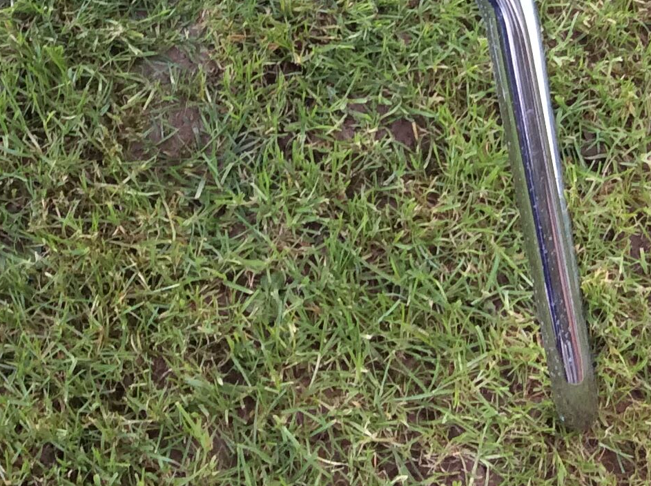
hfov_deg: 22.3
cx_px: 257
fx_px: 1652
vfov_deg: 16.1
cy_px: -99
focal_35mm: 88
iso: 64
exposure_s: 1/100
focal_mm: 3.3
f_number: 2.4
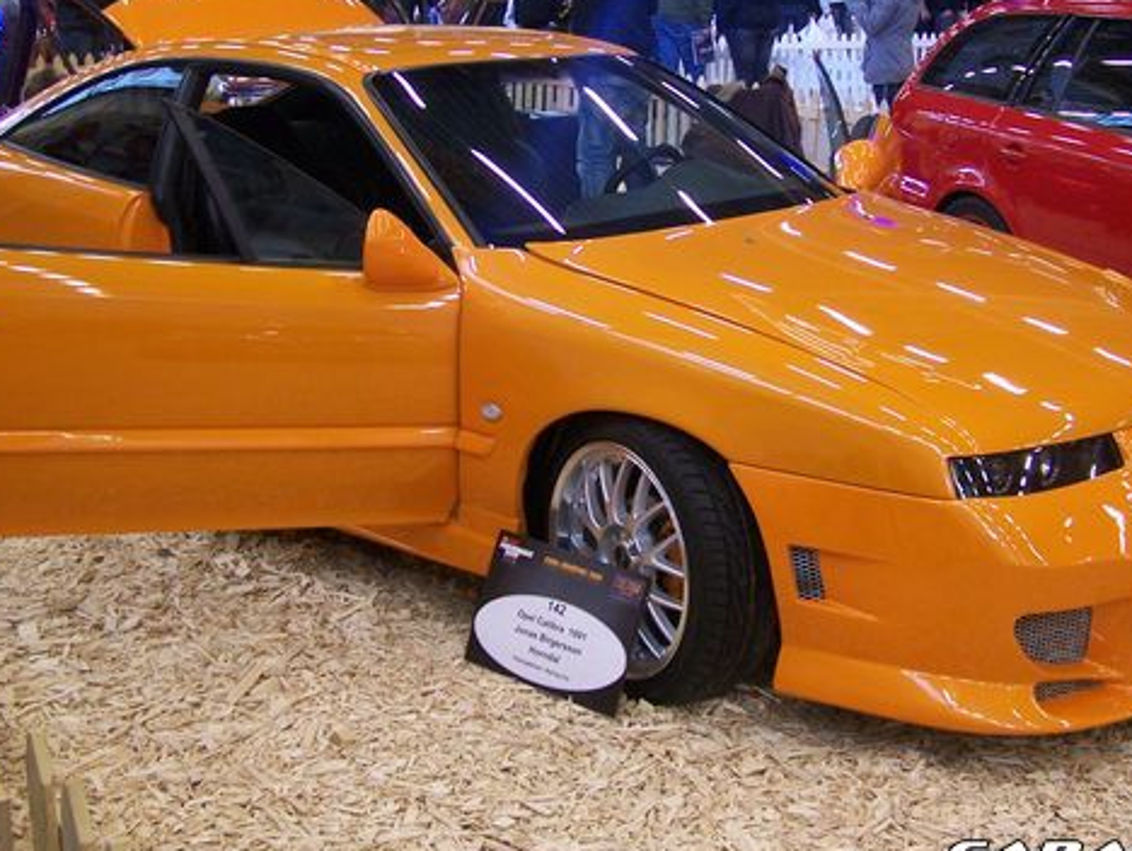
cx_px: 588
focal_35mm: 52
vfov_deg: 27.9
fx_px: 1702
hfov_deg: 36.8
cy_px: 296
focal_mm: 6.3
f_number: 2.8
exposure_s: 1/25
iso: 160
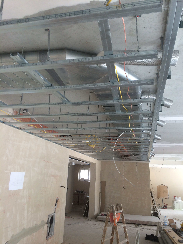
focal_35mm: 30
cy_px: 122
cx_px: 92
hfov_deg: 46.8
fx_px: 211
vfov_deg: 60.0
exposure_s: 1/60
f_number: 2.2
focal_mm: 4.12
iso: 50
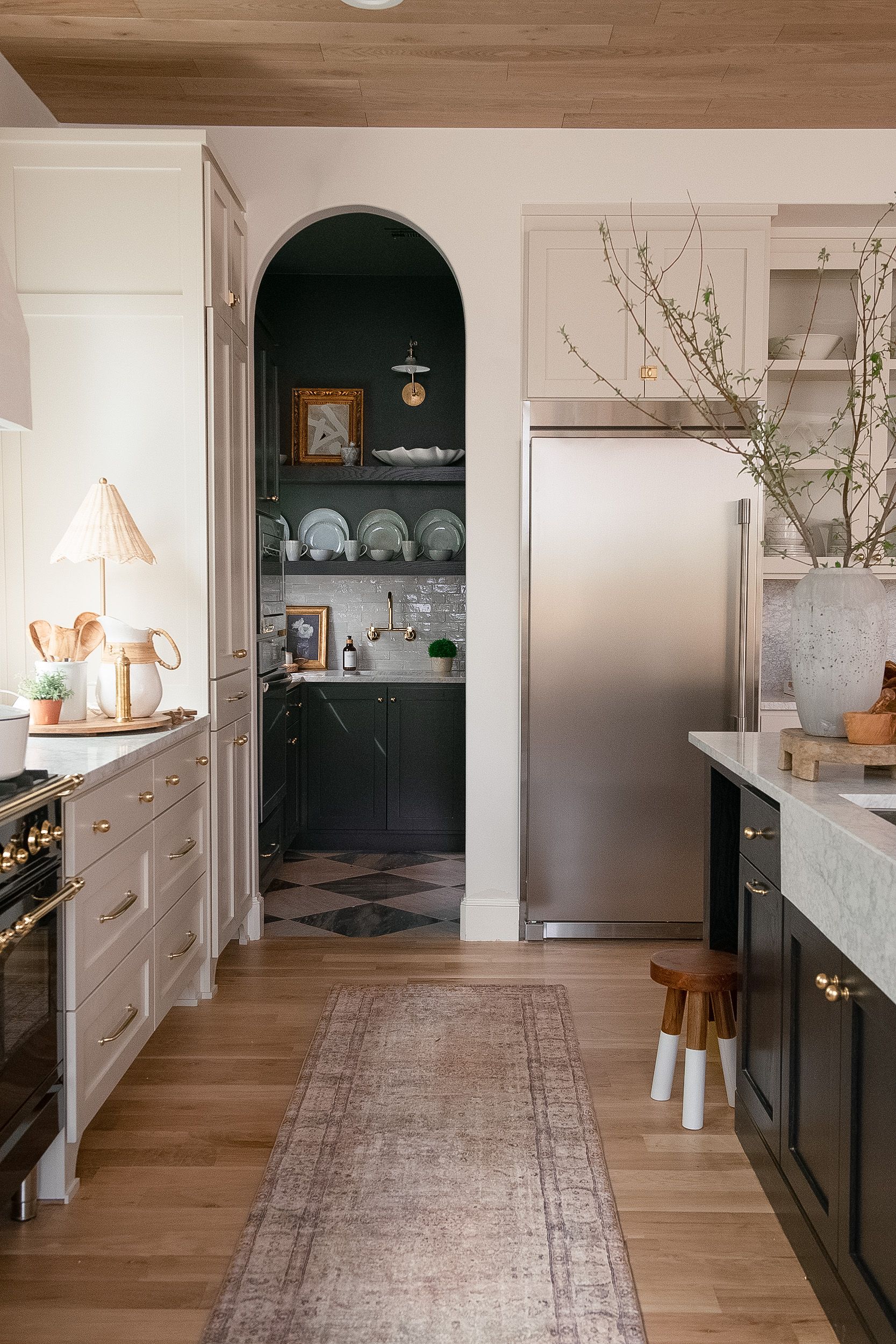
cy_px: 672
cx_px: 448
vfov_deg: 53.1
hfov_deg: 36.9
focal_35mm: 36
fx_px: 1344
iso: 2000
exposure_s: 1/200
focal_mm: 36
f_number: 6.3
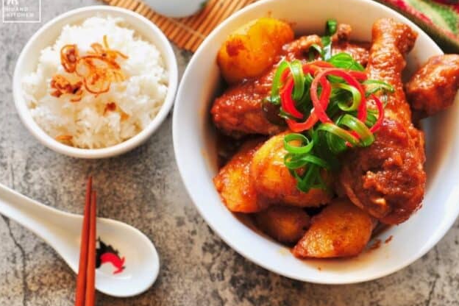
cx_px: 243
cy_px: 142
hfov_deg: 51.9
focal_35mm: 37
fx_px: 472
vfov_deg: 35.9
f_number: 5.6
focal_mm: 22
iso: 160
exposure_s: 1/125
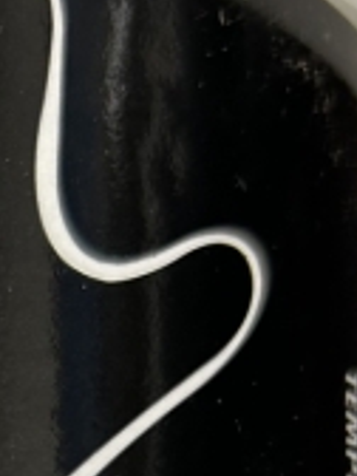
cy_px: 775
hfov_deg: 10.4
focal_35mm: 132
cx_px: -329
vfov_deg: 13.8
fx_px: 1815
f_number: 1.5
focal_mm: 5.7
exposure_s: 1/100
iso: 80
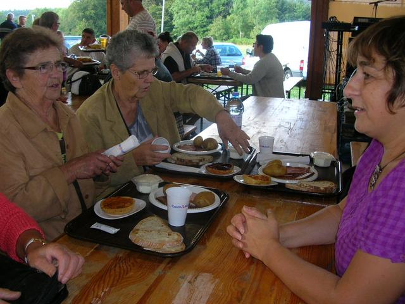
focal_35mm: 35
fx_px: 409
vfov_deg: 40.7
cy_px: 152
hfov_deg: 52.6
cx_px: 202
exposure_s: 1/30
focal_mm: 5.8
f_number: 2.8
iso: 50
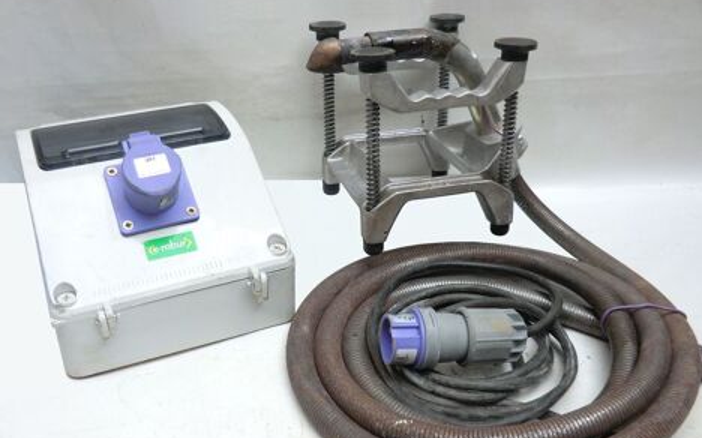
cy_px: 249
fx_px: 708
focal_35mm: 37
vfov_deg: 34.3
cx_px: 348
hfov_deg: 52.8
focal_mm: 6.1
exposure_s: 1/60
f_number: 3.6
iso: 80
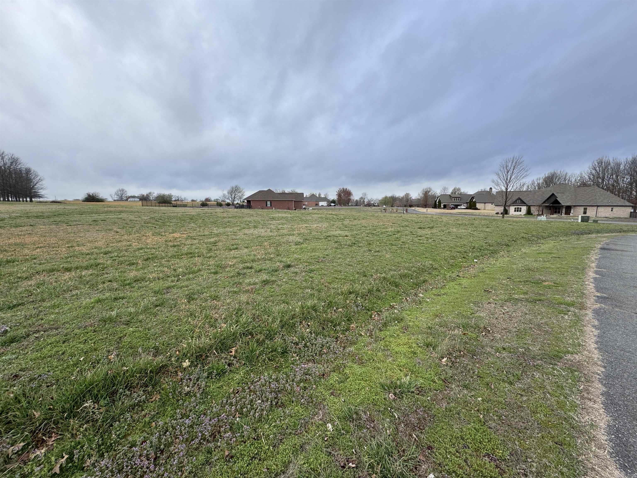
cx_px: 318
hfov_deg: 102.1
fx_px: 258
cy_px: 239
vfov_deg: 85.7
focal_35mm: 14
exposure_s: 1/399
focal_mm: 2.22
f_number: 2.2
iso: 40
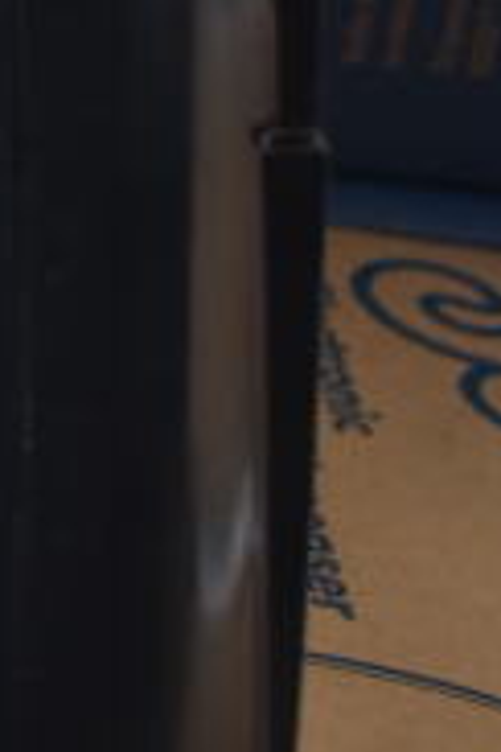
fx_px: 2818
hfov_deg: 9.2
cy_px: -331
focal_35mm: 135
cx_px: -641
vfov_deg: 14.3
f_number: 3.5
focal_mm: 18
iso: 100
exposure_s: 1/50
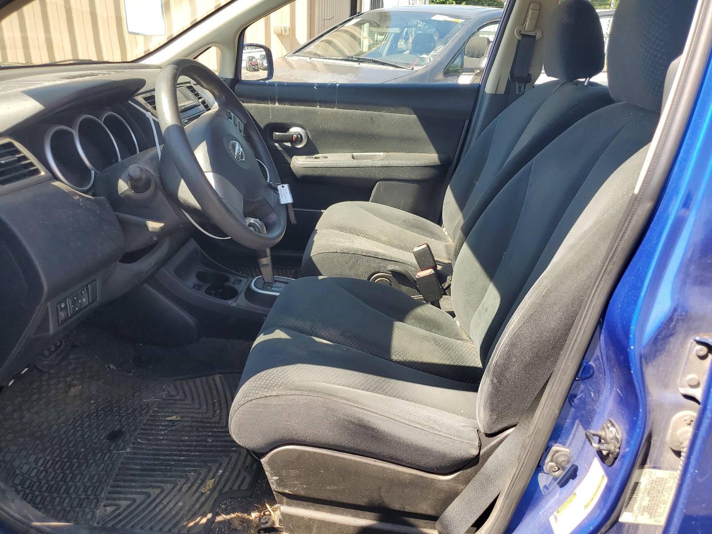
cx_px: 356
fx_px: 535
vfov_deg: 53.1
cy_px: 267
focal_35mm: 26
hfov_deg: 67.3
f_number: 1.5
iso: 50
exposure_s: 1/588
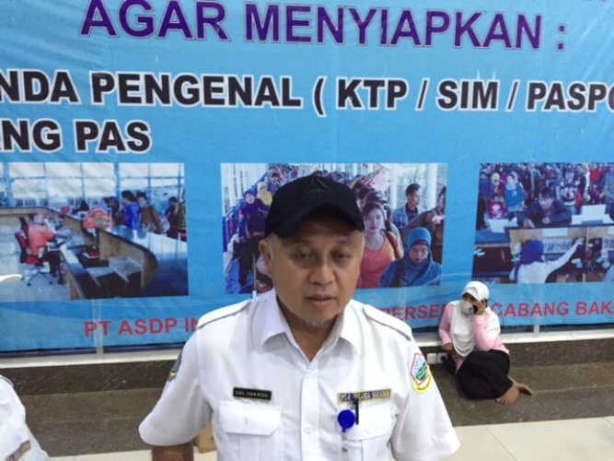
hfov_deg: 61.7
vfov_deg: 48.2
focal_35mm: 29
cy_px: 230
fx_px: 514
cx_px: 307
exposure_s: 1/17
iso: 500
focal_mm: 4.15
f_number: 2.2
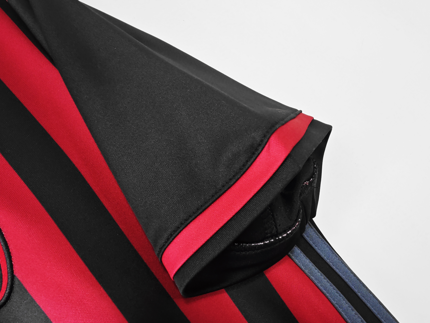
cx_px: 215
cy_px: 162
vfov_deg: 58.9
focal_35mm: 23
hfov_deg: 73.9
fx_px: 286
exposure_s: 1/50
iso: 94
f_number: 2.2
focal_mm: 2.59
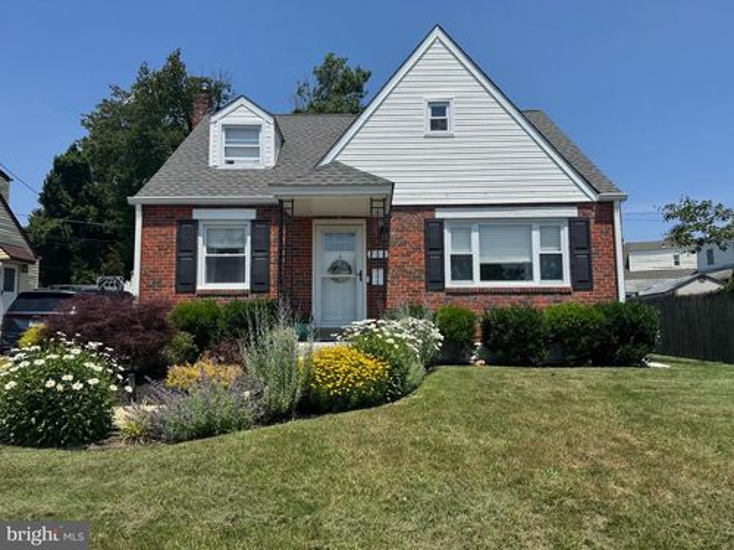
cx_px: 367
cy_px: 275
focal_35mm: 24
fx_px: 509
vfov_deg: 56.8
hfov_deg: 71.6
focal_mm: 6.76
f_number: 1.78
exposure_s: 1/5814
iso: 80
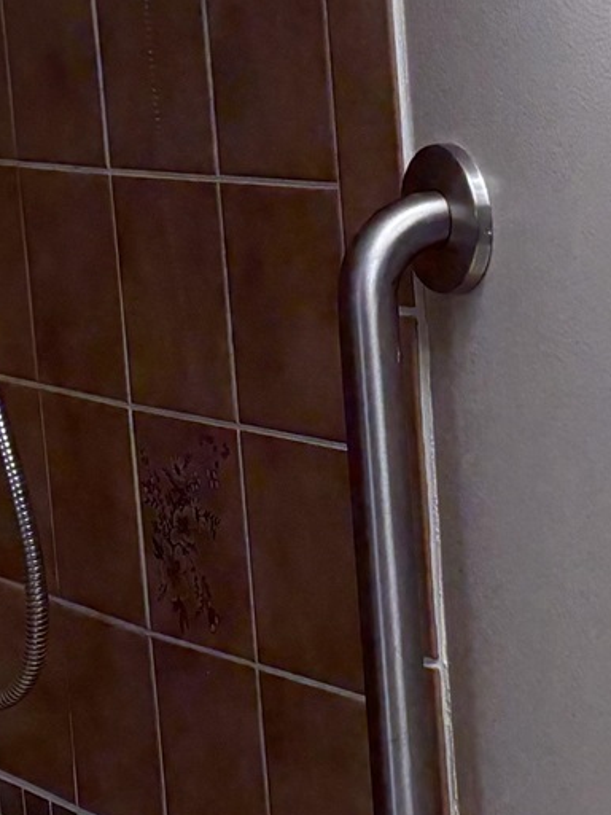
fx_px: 2754
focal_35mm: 117
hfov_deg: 11.1
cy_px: 583
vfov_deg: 16.8
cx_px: 1335
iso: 125
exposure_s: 1/202
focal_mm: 5.96
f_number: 1.6
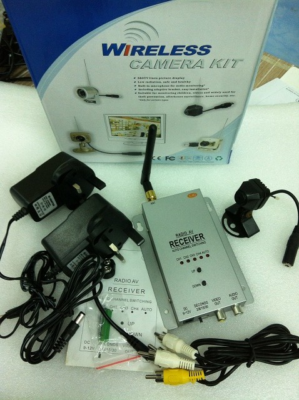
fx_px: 404
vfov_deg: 52.7
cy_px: 200
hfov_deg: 40.6
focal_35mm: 35
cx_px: 150
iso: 100
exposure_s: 1/17
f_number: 2.8
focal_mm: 3.85
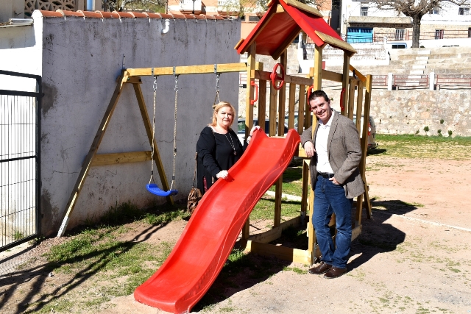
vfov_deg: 35.5
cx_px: 236
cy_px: 157
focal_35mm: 38
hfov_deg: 51.3
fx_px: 491
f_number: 9
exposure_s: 1/320
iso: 100
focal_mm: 25
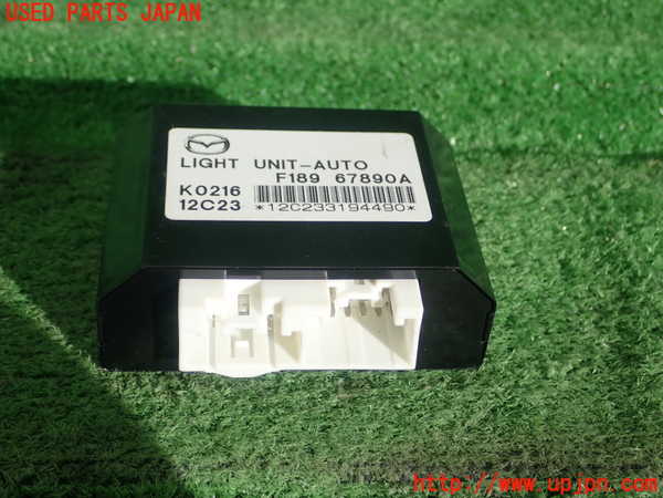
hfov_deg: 33.8
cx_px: 332
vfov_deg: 25.7
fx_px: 1092
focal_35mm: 57
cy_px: 249
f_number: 3.5
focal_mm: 10.29
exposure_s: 1/125
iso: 100
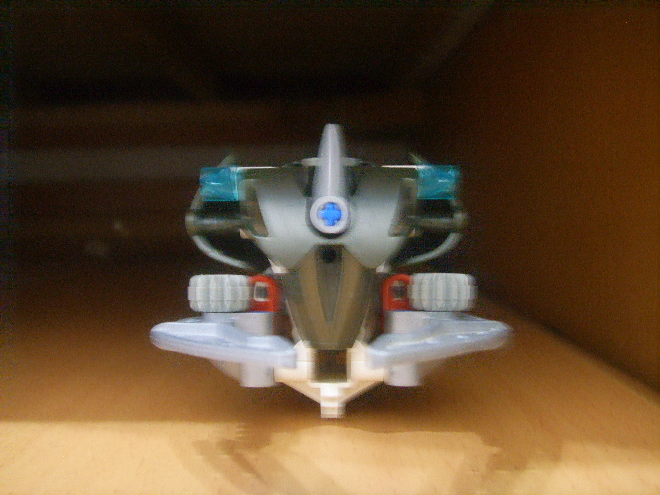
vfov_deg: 36.8
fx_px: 744
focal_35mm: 39
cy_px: 248
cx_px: 330
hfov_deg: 47.9
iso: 150
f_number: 3.5
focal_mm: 6.6
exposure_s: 1
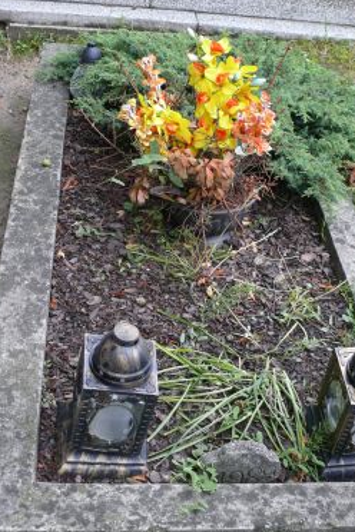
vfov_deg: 41.9
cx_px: 199
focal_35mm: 47
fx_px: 695
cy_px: 246
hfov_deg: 28.6
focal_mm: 7.4
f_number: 2.8
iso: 100
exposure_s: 1/80
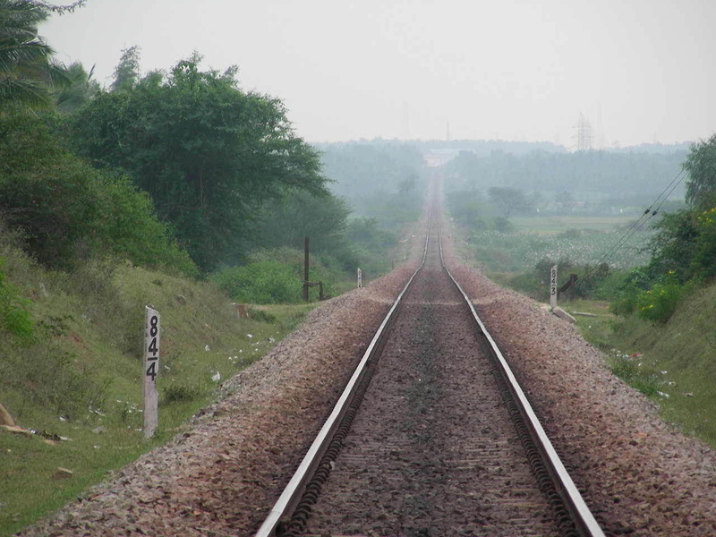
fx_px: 6391
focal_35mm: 309
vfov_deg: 4.8
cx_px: 358
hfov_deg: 6.4
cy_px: 268
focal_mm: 51.6
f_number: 4
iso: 50
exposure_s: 1/304
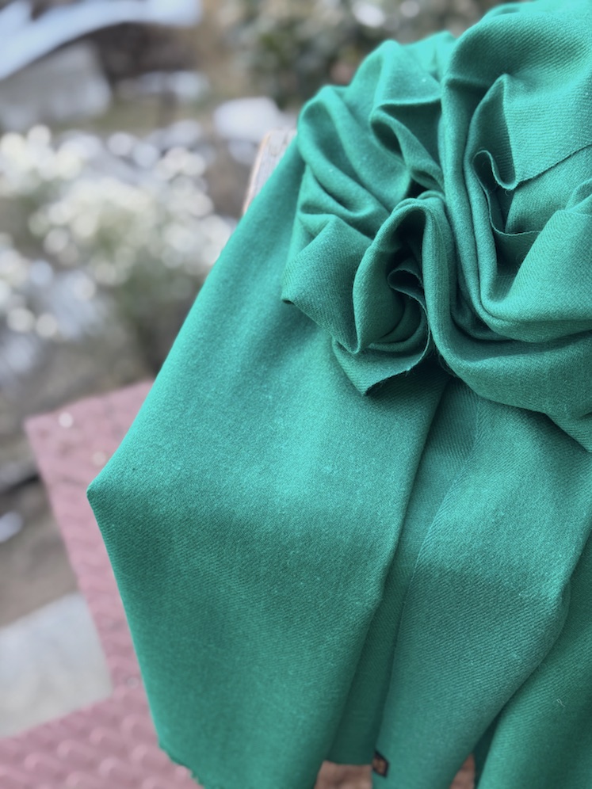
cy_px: 394
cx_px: 296
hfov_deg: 30.3
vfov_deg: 39.7
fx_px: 1095
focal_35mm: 48
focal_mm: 6.76
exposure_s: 1/128
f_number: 1.78
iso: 50
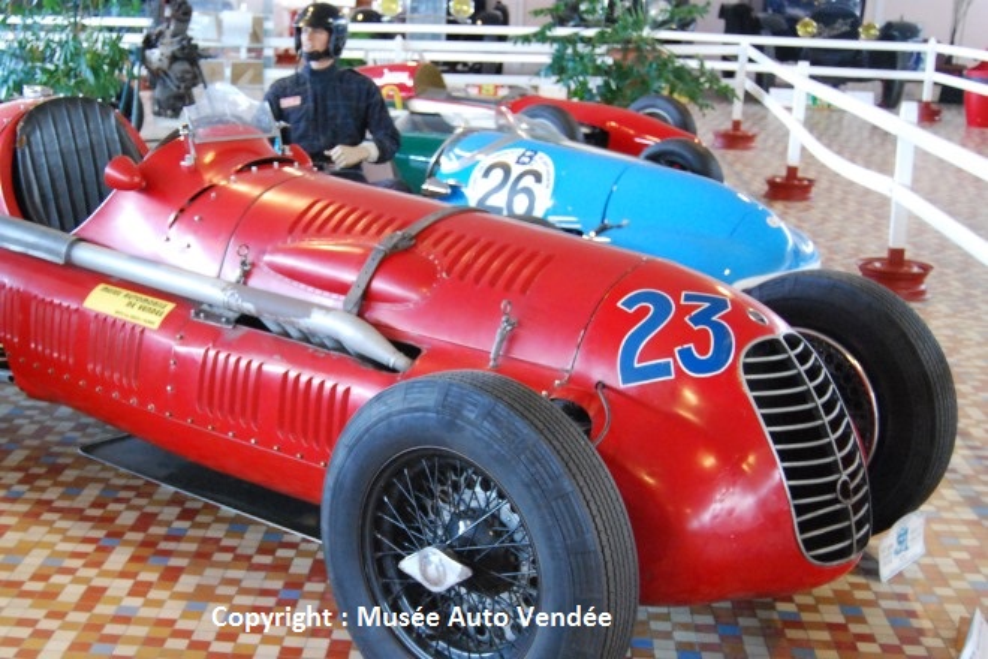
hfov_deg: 49.6
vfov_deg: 34.2
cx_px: 494
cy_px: 330
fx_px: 1070
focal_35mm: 39
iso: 1600
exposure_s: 1/30
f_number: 4.2
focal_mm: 26
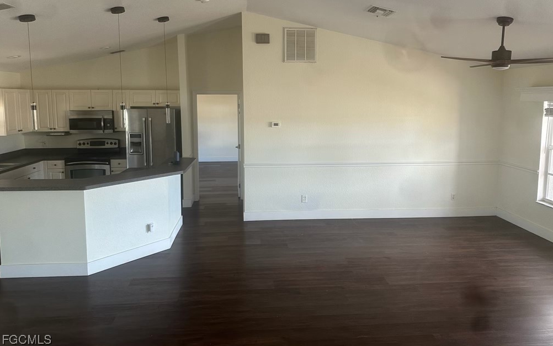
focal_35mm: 26
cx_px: 281
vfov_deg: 47.3
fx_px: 392
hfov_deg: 70.4
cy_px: 140
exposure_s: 1/85
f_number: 1.78
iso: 250
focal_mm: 6.86
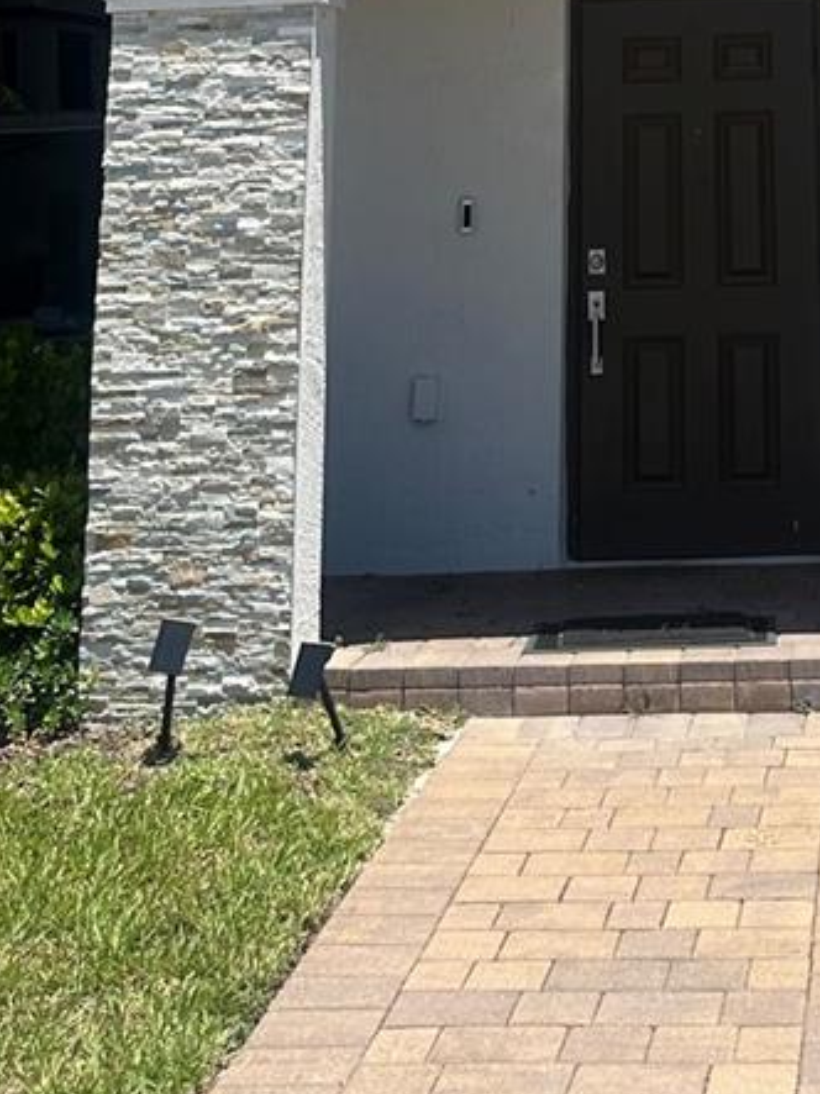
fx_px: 2054
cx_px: 785
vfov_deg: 25.9
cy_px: -289
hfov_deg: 21.9
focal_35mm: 65
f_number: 1.78
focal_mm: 6.86
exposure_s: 1/4016
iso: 80
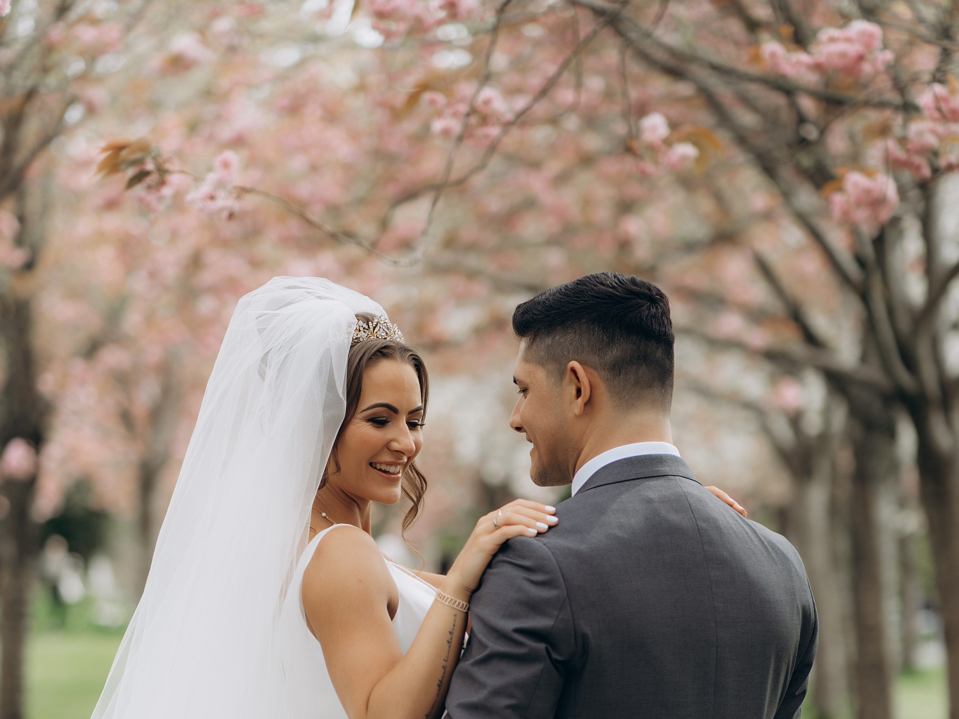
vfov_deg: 11.9
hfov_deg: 16.0
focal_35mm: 123
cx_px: 479
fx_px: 3408
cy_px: 702
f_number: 2.2
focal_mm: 85
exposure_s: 1/1250
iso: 200
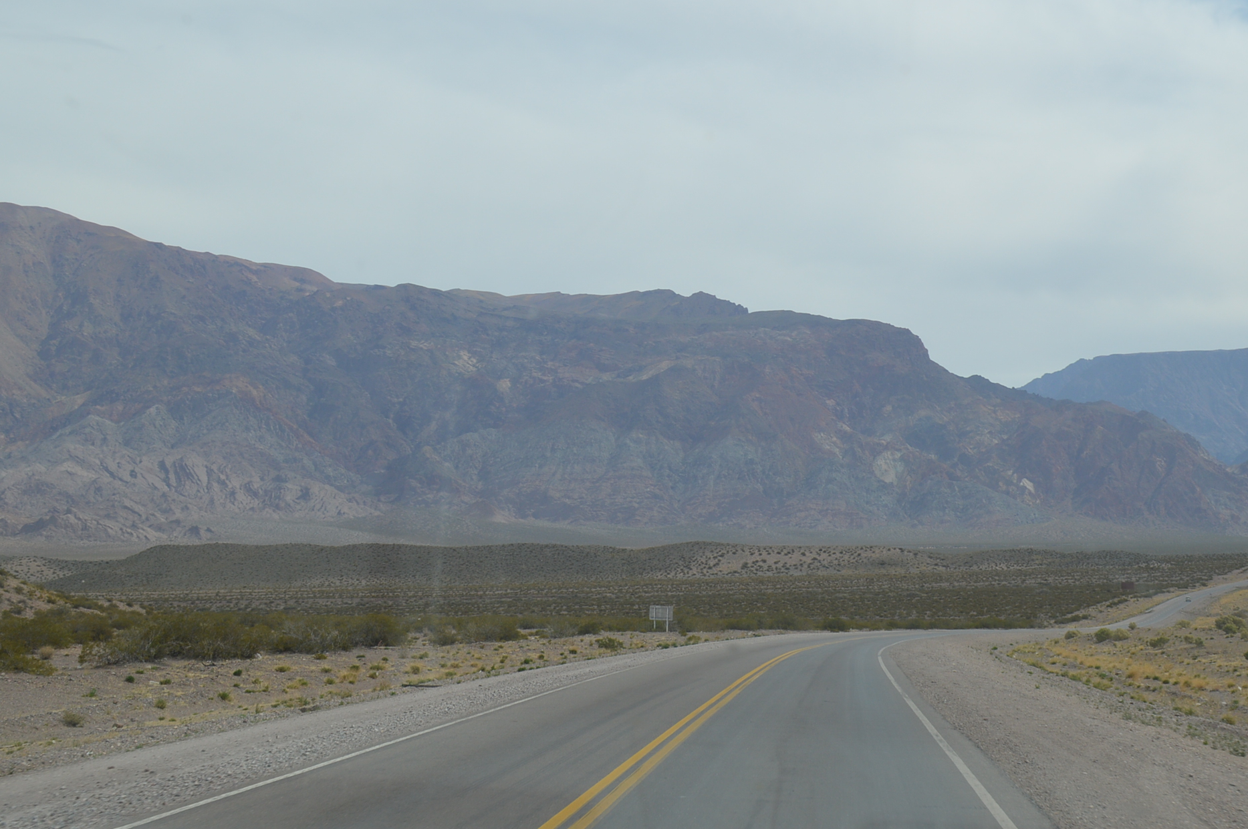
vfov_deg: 23.3
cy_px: 305
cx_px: 809
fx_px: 2009
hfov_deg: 34.3
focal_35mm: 58
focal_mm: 24
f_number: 9
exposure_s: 1/320
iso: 100
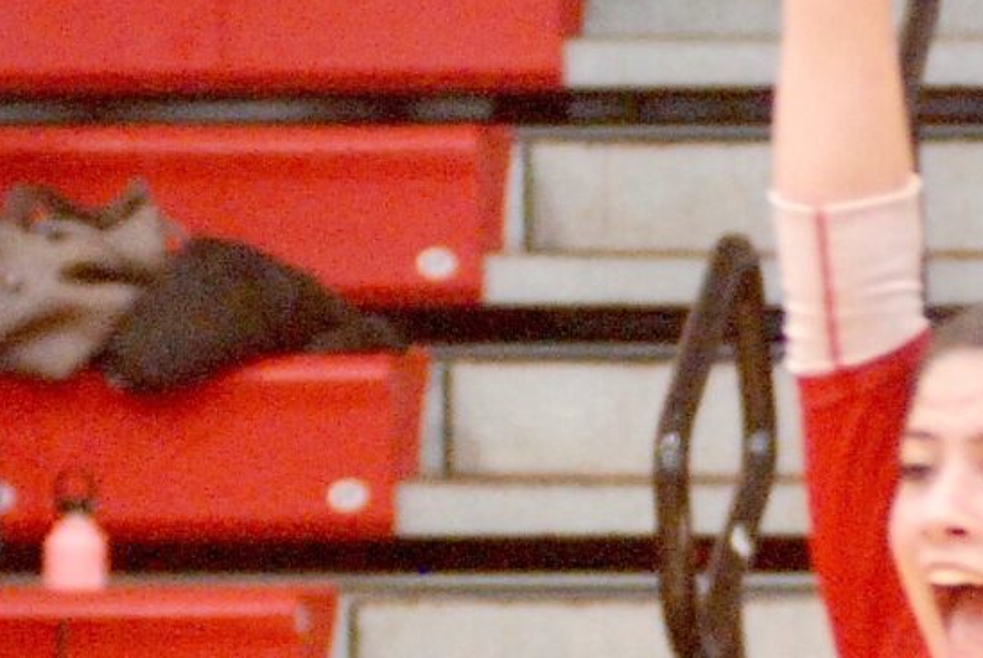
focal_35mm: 561
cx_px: 992
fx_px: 15339
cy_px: 645
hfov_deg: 3.7
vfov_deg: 2.5
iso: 1600
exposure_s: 1/125
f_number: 2.8
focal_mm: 80
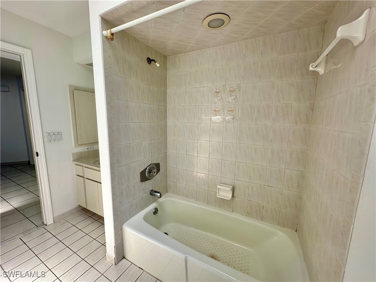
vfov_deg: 85.7
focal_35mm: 14
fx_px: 152
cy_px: 141
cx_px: 188
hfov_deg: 102.1
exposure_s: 1/111
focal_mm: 2.22
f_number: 2.2
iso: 40
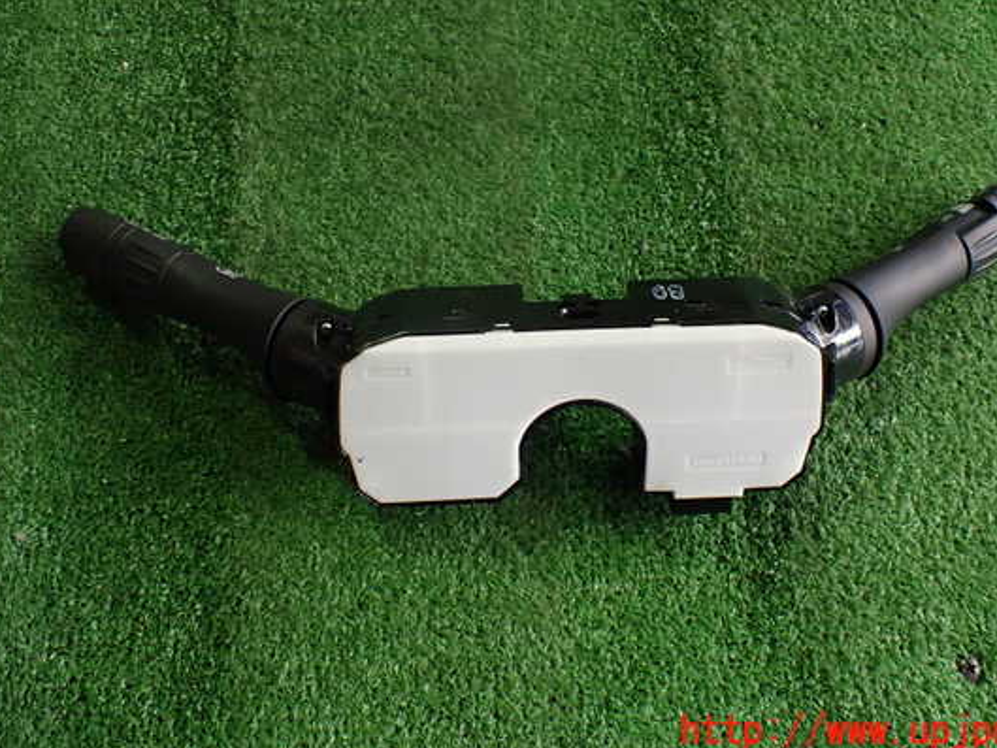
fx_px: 979
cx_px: 541
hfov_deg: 53.9
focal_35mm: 34
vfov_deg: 41.7
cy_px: 332
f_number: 2.3
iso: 400
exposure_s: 1/125
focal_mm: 5.4
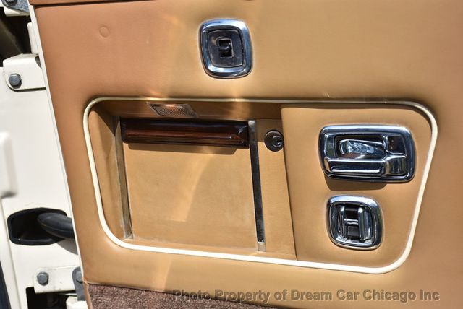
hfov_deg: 28.0
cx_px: 232
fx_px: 927
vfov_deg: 19.0
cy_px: 154
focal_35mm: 72
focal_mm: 48
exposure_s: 1/500
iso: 160
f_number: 8
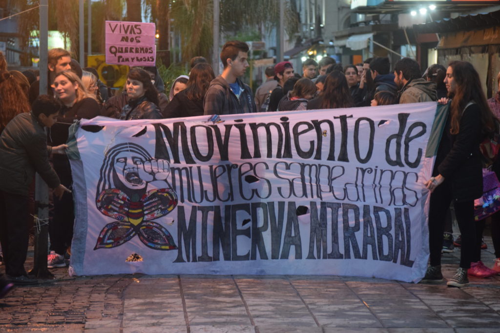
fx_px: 2292
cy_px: 166
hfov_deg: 12.5
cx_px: 250
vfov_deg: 8.3
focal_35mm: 165
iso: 2000
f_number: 4.5
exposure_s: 1/60
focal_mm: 110
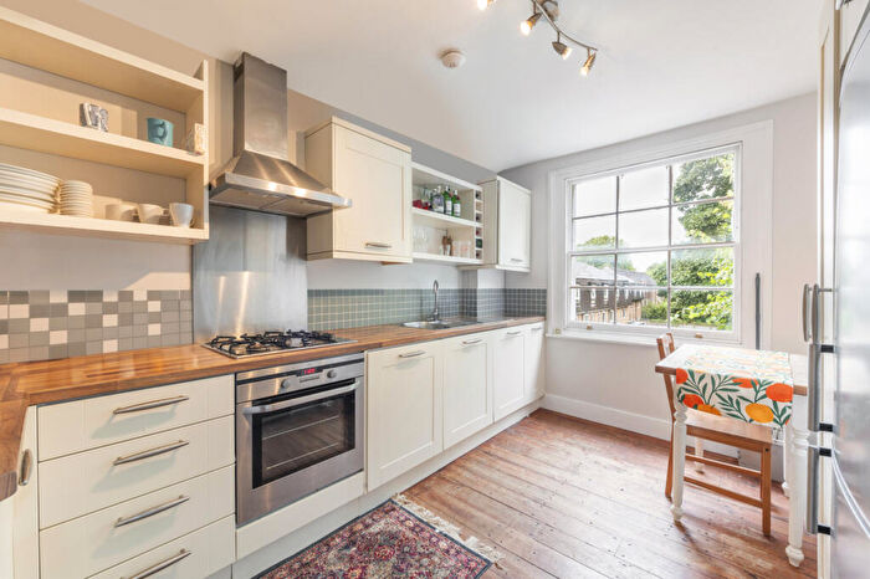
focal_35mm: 14
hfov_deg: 104.3
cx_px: 435
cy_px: 290
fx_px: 338
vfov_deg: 81.2
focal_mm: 14
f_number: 11
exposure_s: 1/3
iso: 400
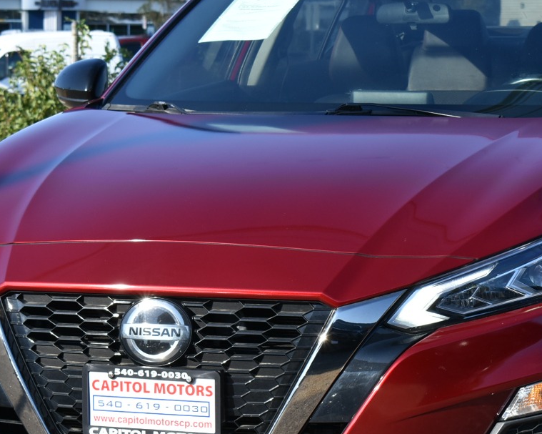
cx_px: 373
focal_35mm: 165
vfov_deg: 9.4
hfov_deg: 11.7
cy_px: 290
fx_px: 2646
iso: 200
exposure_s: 1/250
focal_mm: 55
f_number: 8
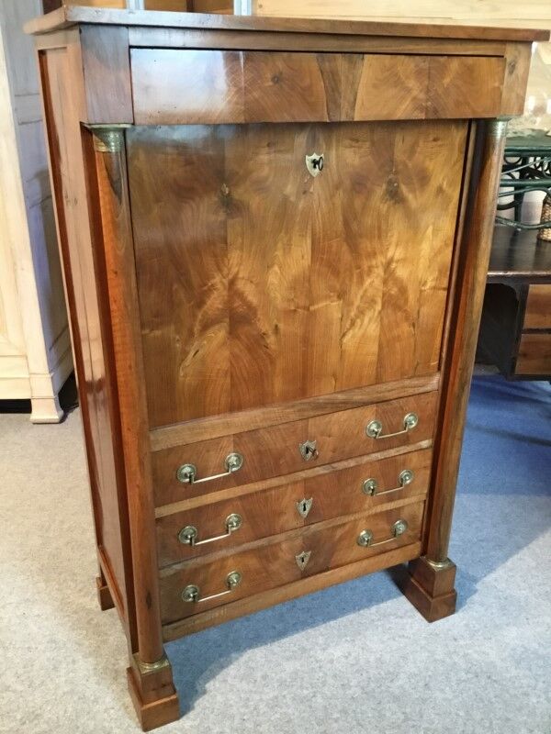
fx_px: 658
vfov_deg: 58.4
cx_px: 276
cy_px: 367
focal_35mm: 31
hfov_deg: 45.4
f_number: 2.4
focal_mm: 3.3
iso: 250
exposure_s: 1/33
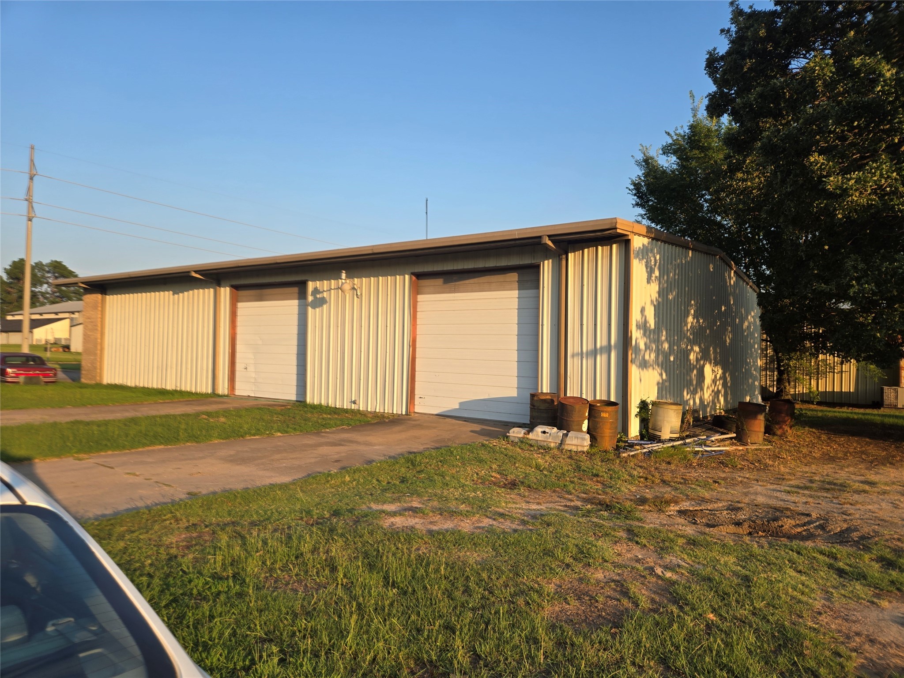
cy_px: 339
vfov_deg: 58.9
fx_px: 601
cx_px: 452
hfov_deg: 73.9
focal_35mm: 23
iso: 25
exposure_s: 1/636
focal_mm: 5.4
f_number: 1.8
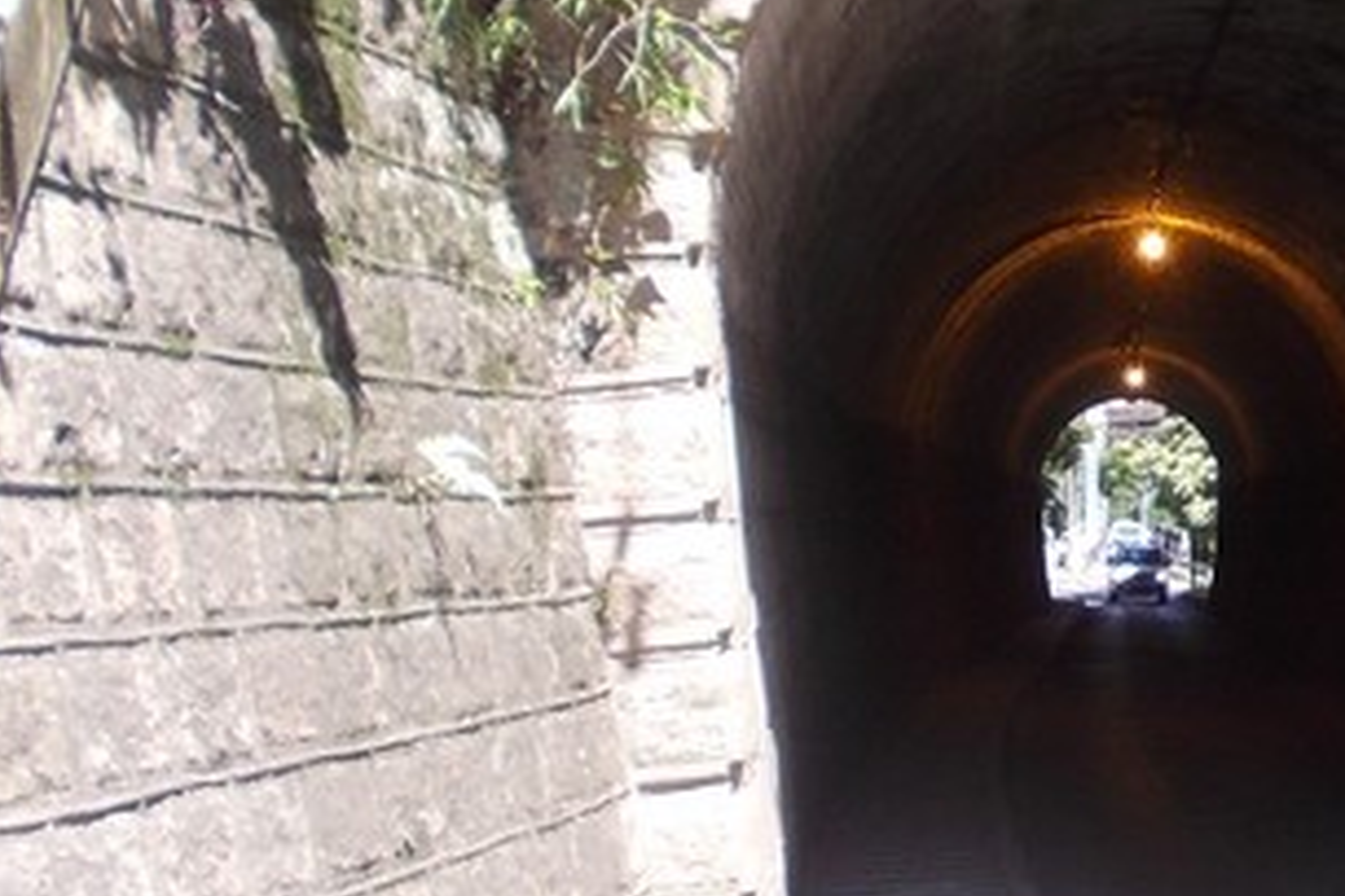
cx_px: 1494
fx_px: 3698
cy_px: 233
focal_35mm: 99
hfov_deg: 19.7
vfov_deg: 13.8
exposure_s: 1/250
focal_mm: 5.3
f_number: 3.1
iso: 80
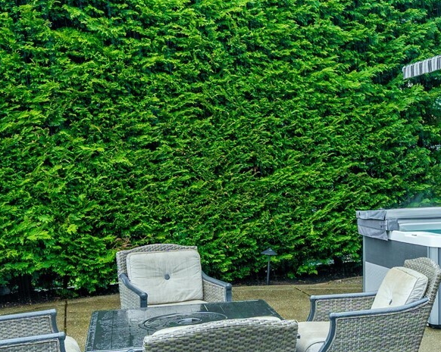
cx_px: 399
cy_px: 184
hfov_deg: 34.0
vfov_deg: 29.1
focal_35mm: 52
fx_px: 678
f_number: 6.7
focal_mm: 19
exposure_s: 1/30
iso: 320
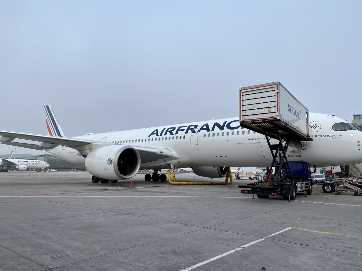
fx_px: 272
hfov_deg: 67.3
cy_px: 136
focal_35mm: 26
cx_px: 181
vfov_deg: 53.1
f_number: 1.8
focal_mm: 4.25
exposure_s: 1/1063
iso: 32
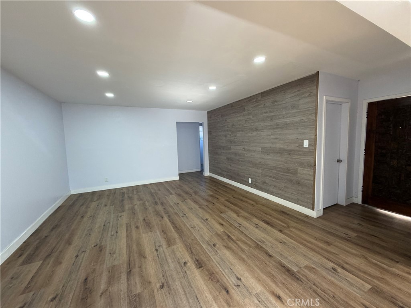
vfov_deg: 85.7
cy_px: 154
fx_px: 166
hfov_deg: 102.1
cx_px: 206
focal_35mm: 14
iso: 200
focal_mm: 2.22
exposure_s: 1/60
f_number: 2.2
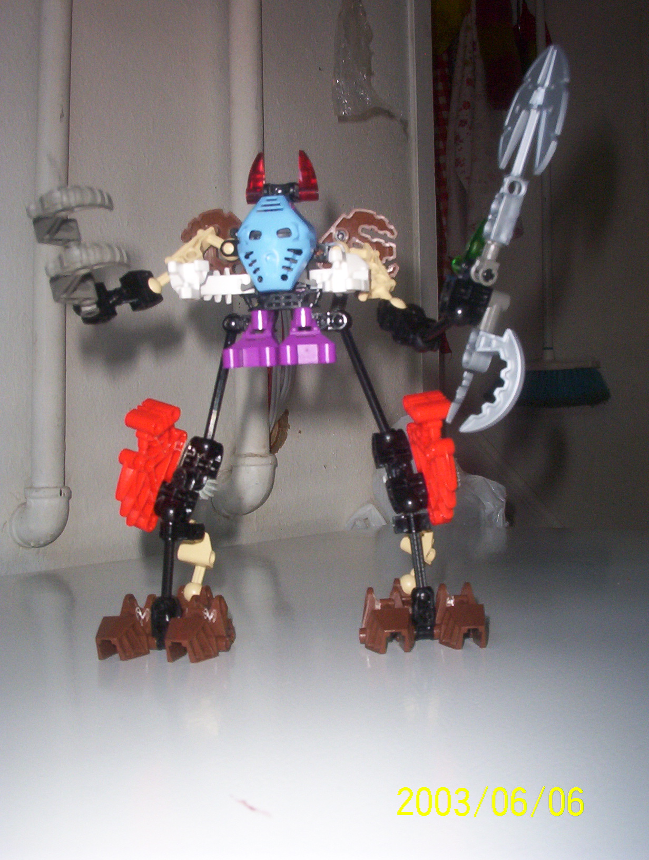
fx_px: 971
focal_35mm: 39
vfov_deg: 47.8
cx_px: 324
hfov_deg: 37.0
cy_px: 430
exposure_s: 1/30
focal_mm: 6
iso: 140
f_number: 4.5
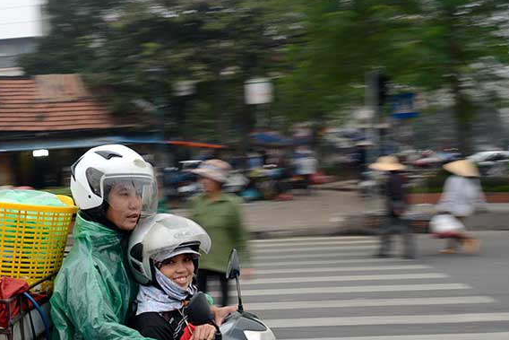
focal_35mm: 57
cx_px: 128
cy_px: 354
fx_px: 806
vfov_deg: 22.7
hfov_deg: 34.3
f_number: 5.6
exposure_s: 1/80
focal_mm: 18
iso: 400
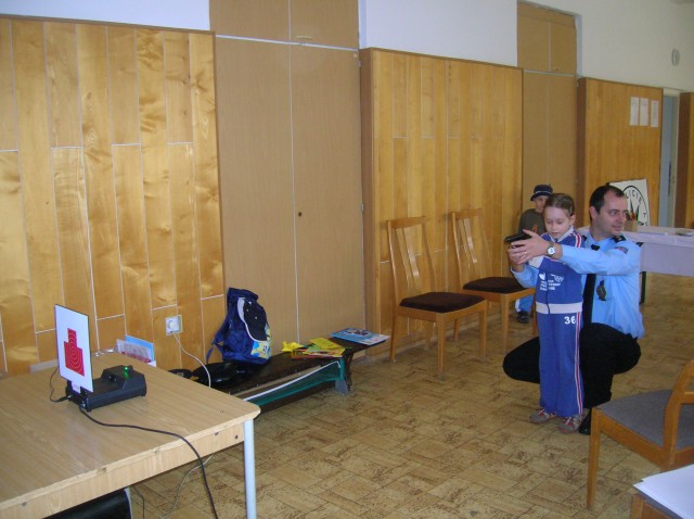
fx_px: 681
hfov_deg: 54.0
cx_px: 347
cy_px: 260
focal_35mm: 34
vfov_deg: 41.7
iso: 178
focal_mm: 5.7
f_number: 2.9
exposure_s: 1/60.1
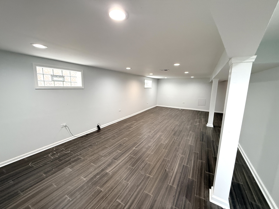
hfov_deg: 102.1
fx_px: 113
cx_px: 140
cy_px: 104
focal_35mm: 14
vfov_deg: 85.7
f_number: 2.2
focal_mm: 2.22
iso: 320
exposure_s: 1/120
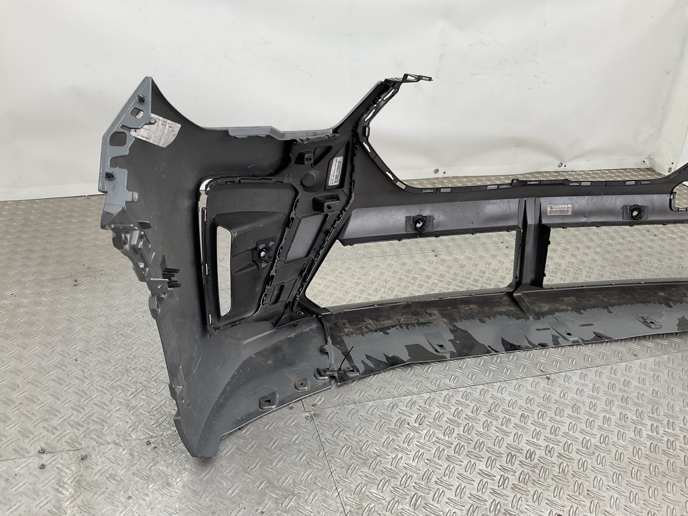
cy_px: 258
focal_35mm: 29
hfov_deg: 61.7
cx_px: 344
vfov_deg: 48.2
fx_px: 576
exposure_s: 1/120
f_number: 1.8
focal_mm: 3
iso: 25
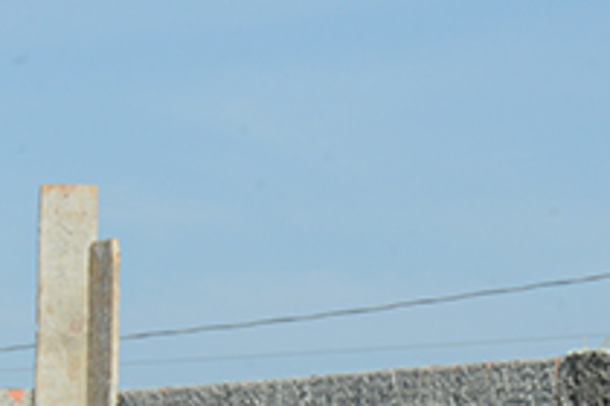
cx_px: -1063
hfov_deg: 6.9
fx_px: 4642
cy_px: 510
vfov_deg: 5.0
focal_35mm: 274
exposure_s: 1/60
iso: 200
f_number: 18
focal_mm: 48
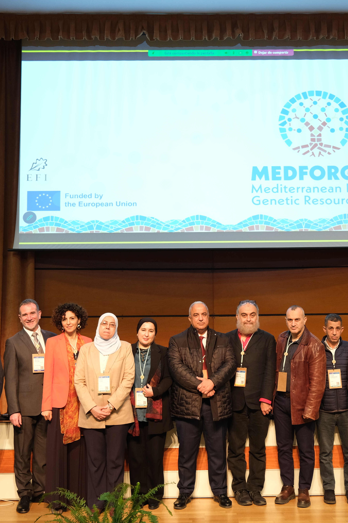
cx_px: 215
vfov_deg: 42.7
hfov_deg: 29.1
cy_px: 269
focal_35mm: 46
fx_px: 667
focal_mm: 19.2
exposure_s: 1/17
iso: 800
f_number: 4
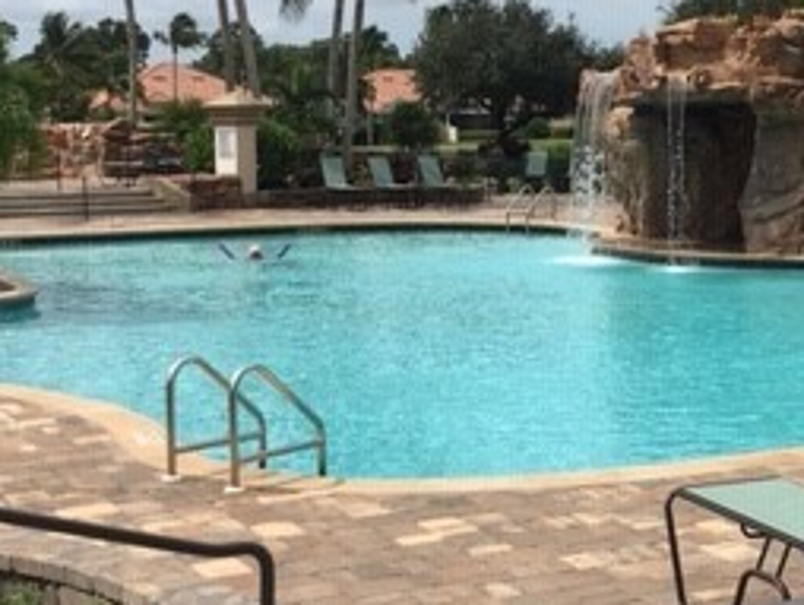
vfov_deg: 20.1
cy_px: 190
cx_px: 554
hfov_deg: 26.5
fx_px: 1697
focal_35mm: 73
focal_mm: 4.15
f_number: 2.2
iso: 25
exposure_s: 1/2747
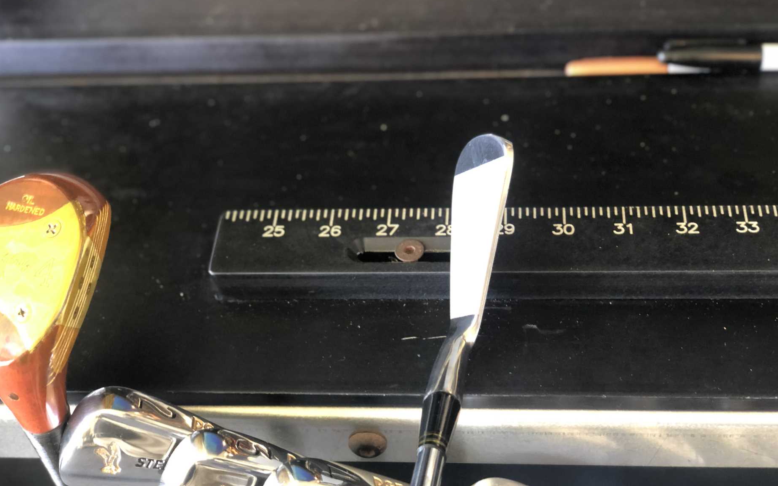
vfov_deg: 23.1
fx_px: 1187
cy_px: 278
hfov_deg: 36.3
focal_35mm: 56
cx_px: 388
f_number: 2.4
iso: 125
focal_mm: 6
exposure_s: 1/25
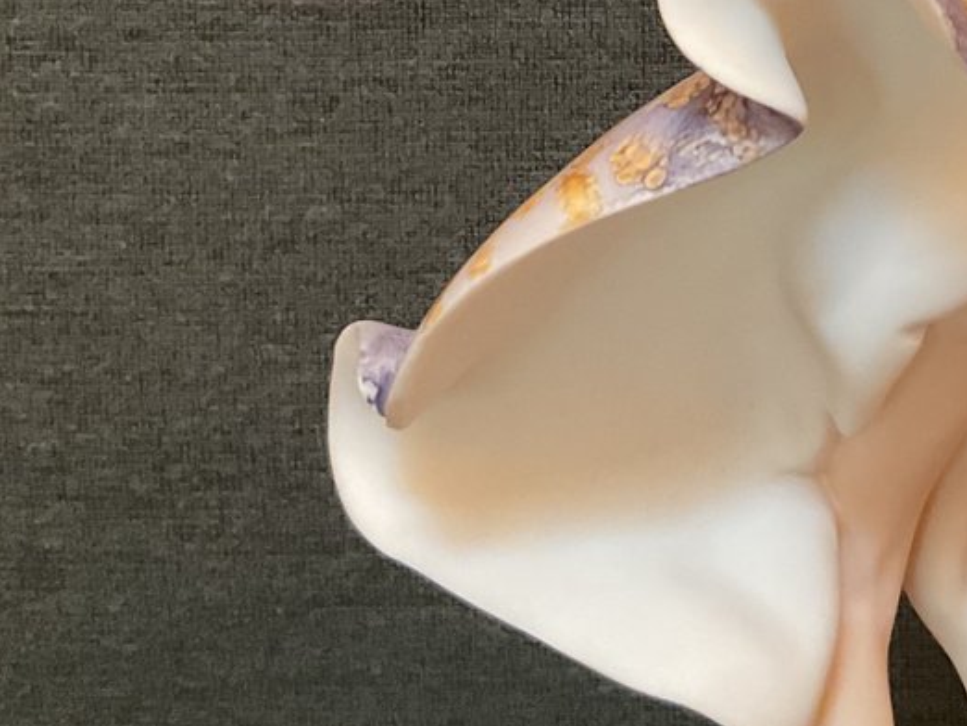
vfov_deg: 16.9
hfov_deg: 22.1
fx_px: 2348
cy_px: -136
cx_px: 1042
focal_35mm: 84
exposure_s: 1/40
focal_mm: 3
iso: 250
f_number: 1.8
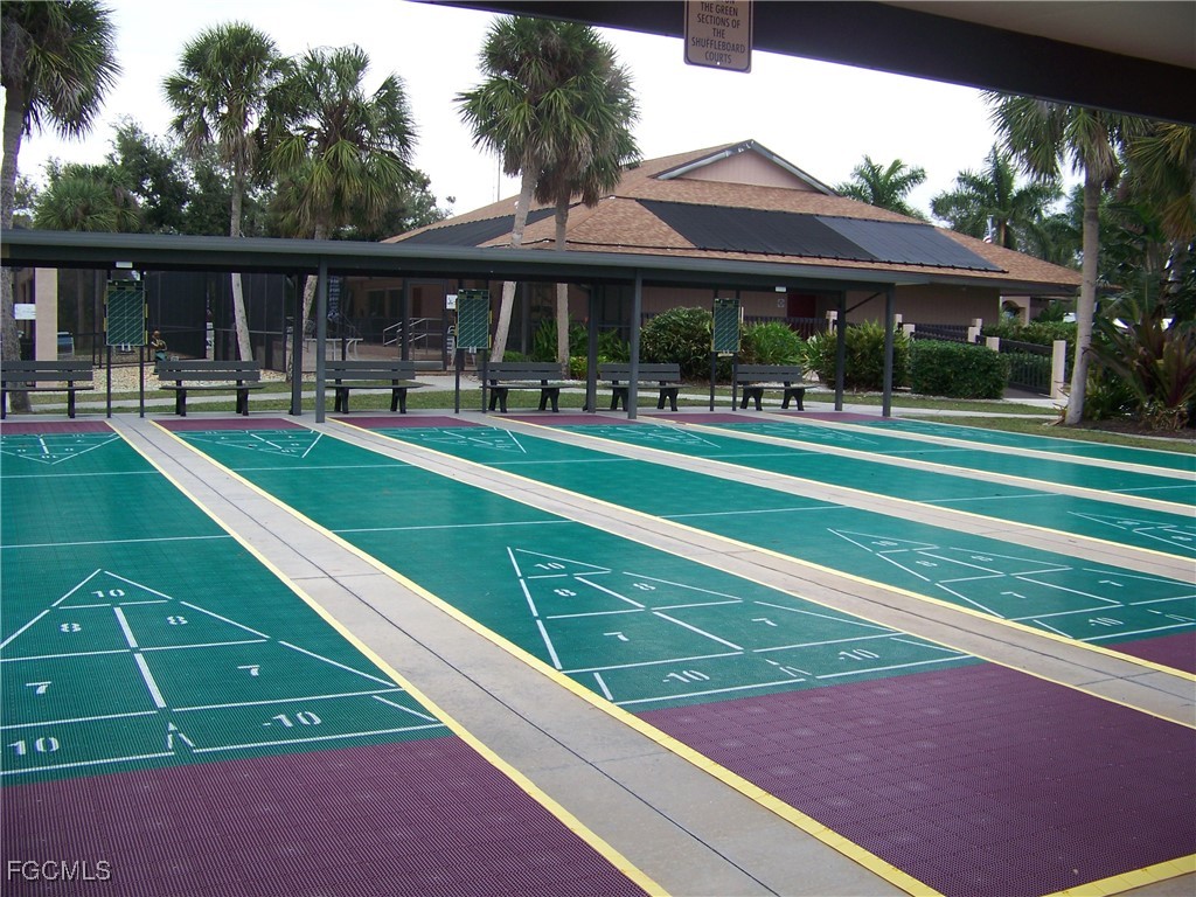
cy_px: 448
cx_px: 598
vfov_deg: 39.7
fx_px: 1244
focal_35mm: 36
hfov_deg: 51.4
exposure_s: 1/60
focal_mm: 5.85
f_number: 2.8
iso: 64
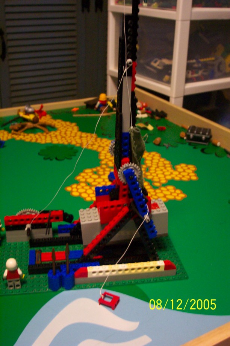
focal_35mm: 35
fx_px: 335
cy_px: 173
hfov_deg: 37.9
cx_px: 115
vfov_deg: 54.4
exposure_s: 1/8
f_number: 2.8
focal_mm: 7.5
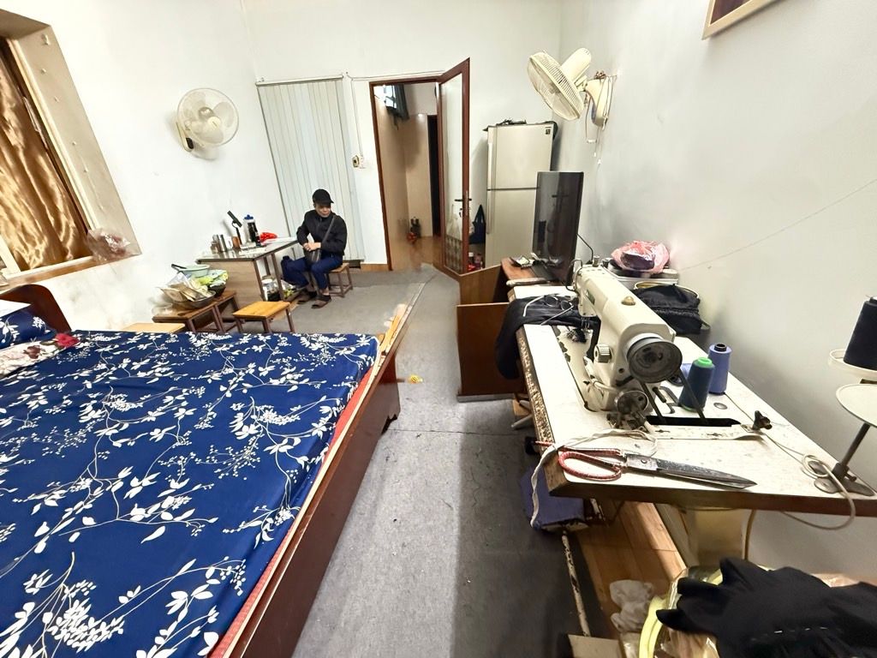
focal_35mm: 14
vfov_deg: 85.7
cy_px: 329
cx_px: 438
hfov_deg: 102.1
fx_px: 355
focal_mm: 2.22
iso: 1000
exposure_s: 1/50
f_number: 2.2
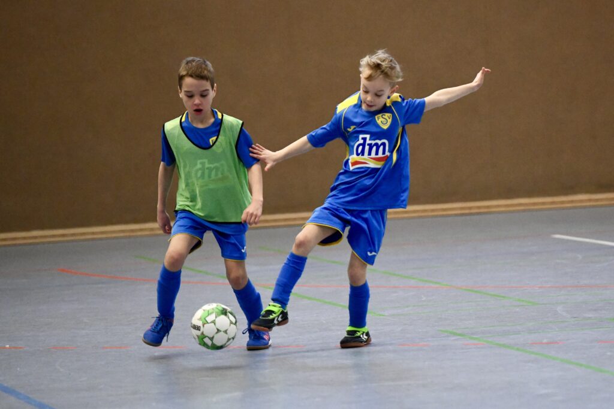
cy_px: 204
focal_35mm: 175
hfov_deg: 11.7
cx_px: 307
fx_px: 2985
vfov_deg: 7.8
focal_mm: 175
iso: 8000
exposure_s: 1/1600
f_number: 2.8
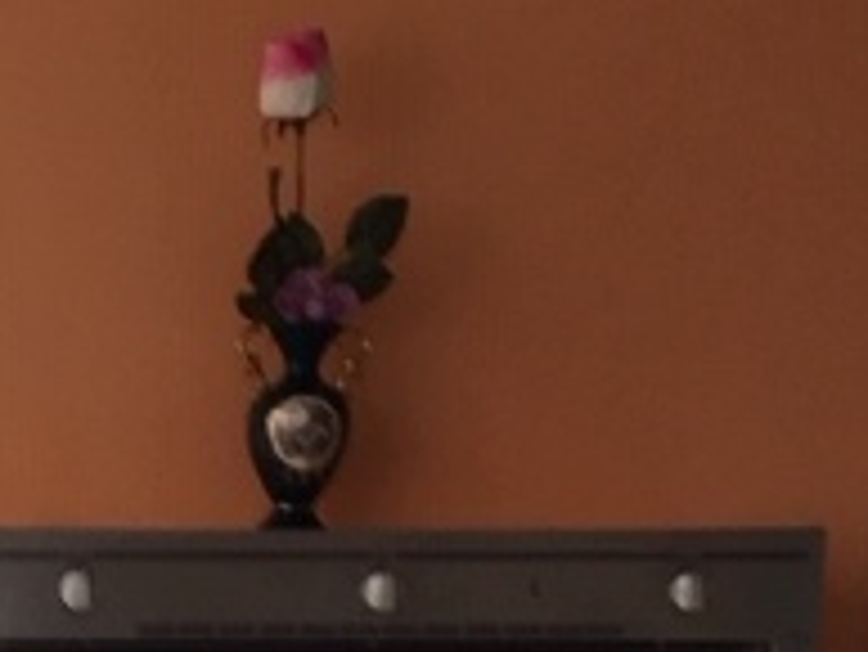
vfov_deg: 8.6
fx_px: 4015
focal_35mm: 160
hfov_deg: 11.6
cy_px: 1425
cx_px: -571
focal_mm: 4.15
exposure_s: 1/60
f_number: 2.2
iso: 32
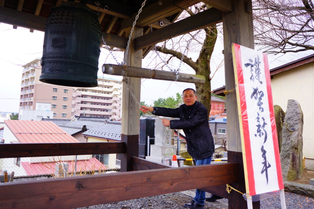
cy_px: 104
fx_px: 262
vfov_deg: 43.6
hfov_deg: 61.9
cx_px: 157
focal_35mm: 30
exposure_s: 1/60
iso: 160
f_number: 4
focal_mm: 20
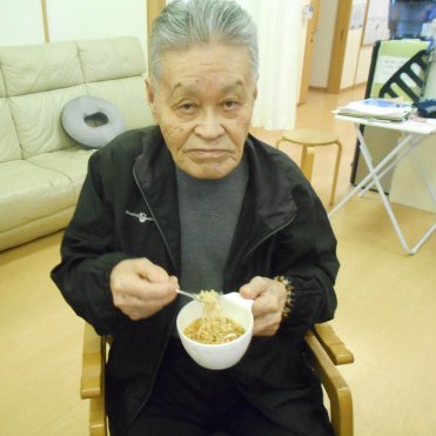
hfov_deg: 52.3
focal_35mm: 31
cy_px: 217
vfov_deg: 52.5
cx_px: 181
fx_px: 442
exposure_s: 1/20
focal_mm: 4.6
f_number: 3.2
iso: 800
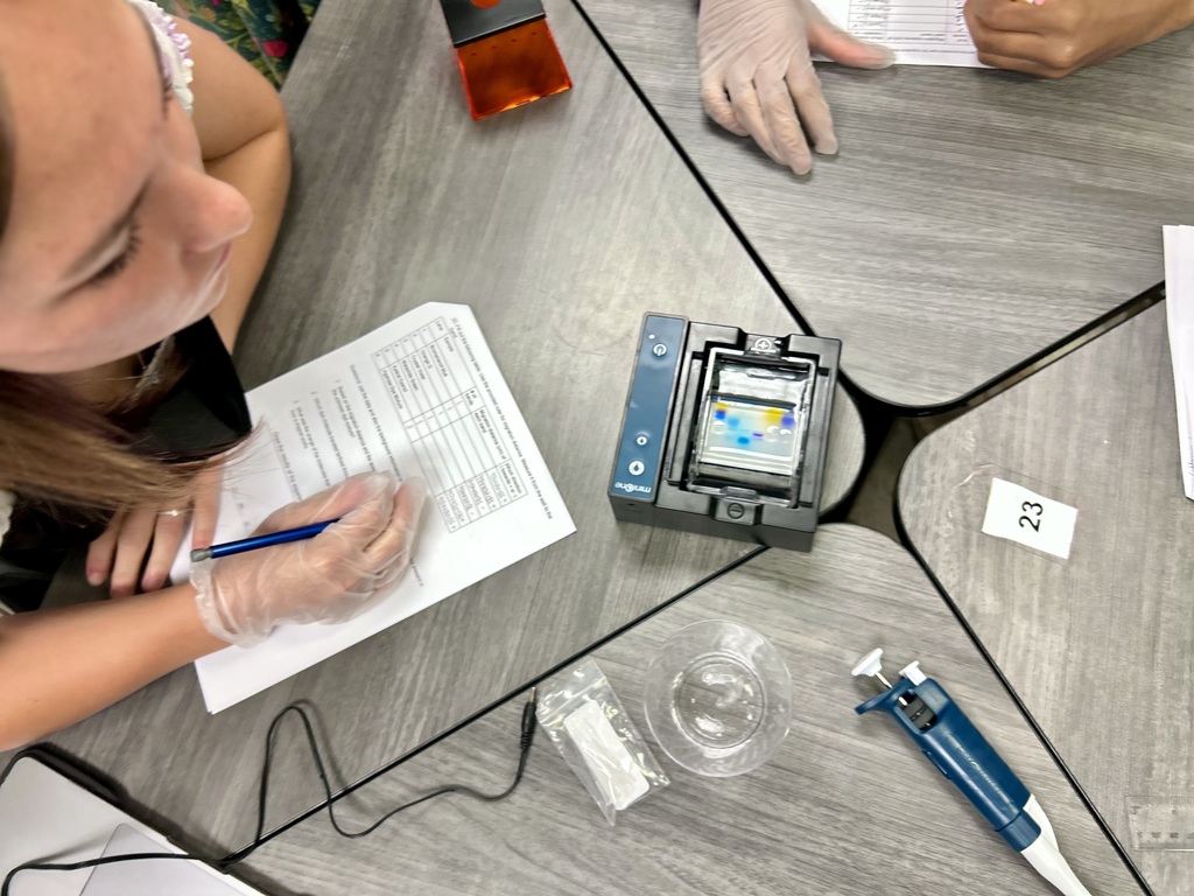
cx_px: 597
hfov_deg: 67.3
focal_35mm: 26
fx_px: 897
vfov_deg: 53.1
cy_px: 448
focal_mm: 5.7
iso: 80
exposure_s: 1/60
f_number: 1.5
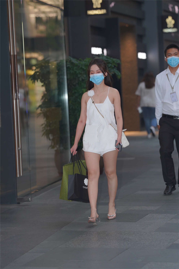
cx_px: 90
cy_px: 134
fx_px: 1007
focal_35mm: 135
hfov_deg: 10.2
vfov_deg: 15.2
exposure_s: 1/200
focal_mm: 135
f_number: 3.2
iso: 800
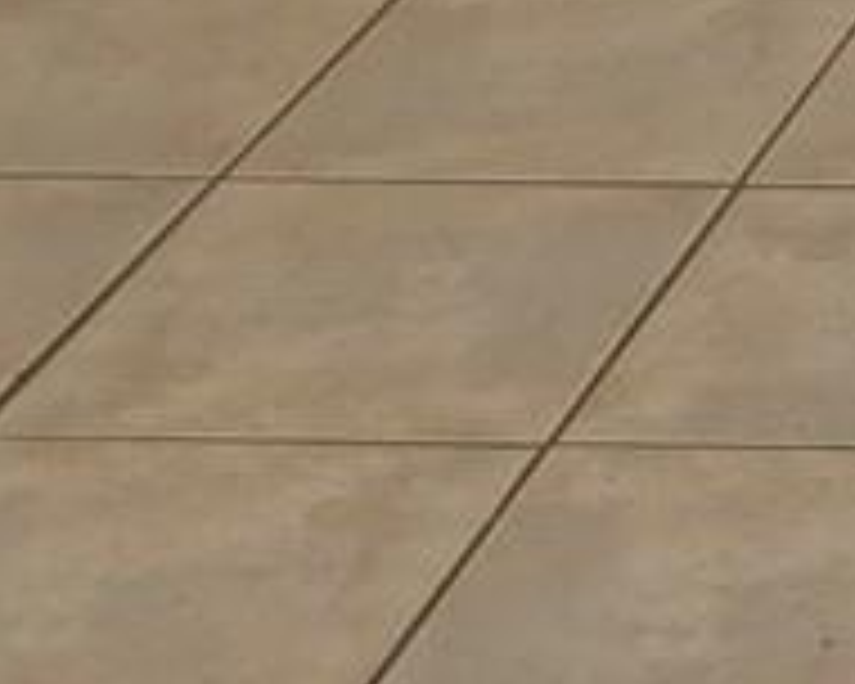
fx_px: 4783
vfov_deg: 7.3
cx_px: 2182
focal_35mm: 189
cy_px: -1359
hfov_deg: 9.0
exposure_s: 1/120
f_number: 1.8
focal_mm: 5.4
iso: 50
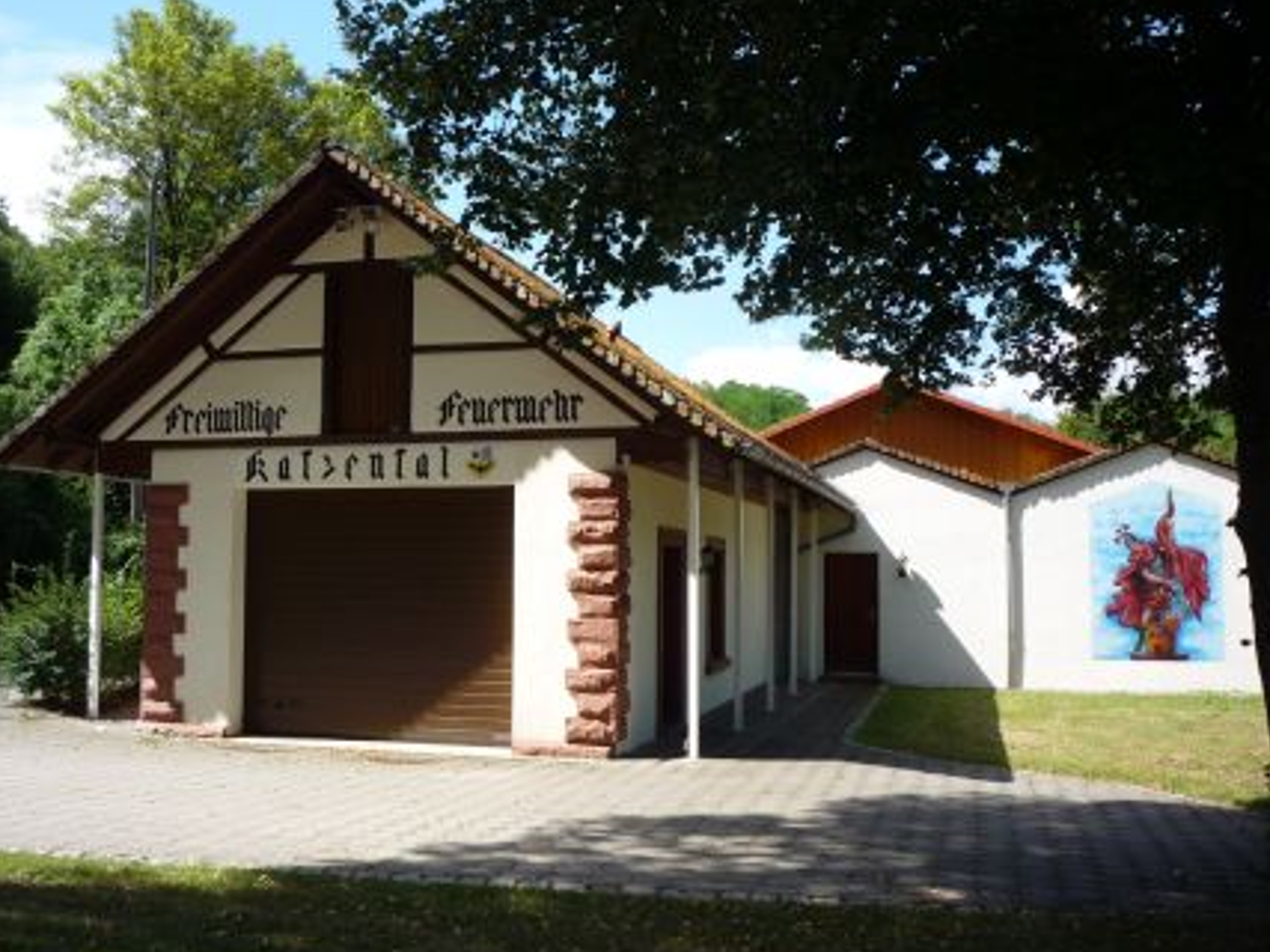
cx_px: 559
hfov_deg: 51.2
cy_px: 473
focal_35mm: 36
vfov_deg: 39.6
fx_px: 1320
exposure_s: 1/320
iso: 100
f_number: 4
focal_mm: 5.2
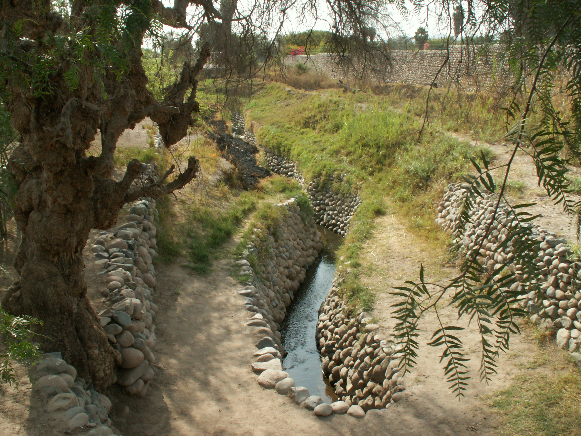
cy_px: 218
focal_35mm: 35
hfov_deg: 52.6
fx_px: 587
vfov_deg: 40.7
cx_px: 290
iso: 50
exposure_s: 1/100
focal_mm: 5.86
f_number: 8
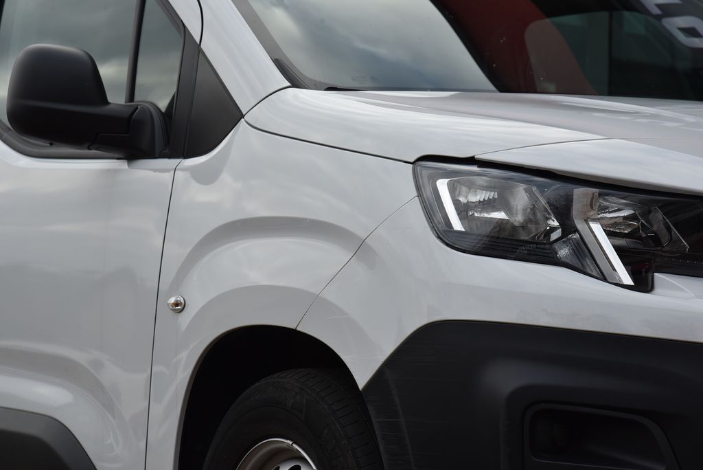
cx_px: 352
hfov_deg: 17.1
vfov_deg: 11.4
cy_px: 235
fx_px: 2345
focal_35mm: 120
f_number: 9
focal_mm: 120
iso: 500
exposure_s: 1/320
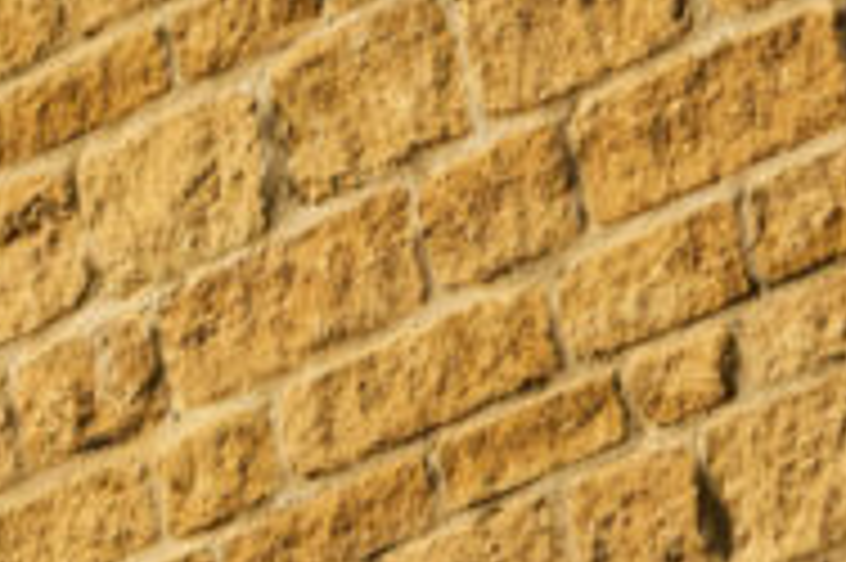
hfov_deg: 3.5
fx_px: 13618
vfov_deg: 2.3
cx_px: -729
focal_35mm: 580
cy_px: 1490
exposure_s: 1/8000
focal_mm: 102
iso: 320
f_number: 2.8
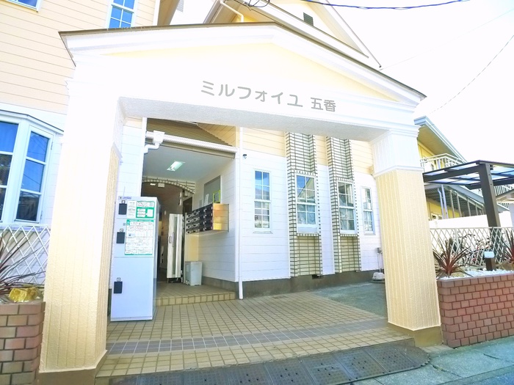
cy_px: 192
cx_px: 257
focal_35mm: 24
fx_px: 356
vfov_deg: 56.8
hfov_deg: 71.6
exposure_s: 1/250
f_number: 2.8
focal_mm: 5.1
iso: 400
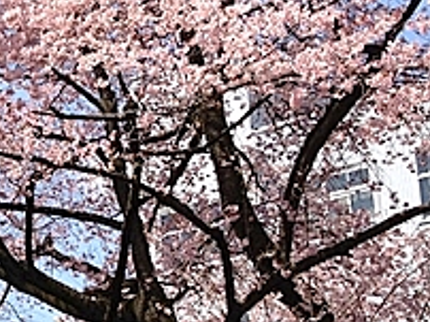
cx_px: -153
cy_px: 183
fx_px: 1377
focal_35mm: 111
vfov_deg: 13.3
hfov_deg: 16.6
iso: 64
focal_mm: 4.28
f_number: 2.4
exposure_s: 1/1200
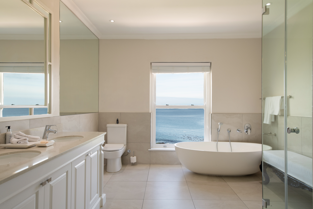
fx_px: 209
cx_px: 156
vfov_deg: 53.1
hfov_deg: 73.7
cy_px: 104
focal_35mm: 24
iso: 200
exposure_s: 1/100
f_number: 16
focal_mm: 24
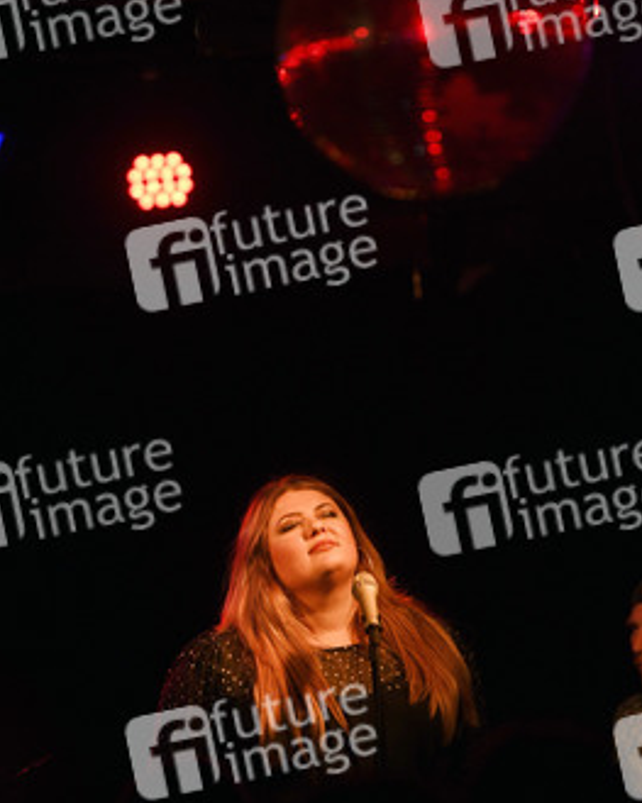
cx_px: 322
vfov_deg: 8.5
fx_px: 5418
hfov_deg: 6.8
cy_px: 376
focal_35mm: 228
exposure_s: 1/250
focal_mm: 200
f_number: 3.2
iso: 2000
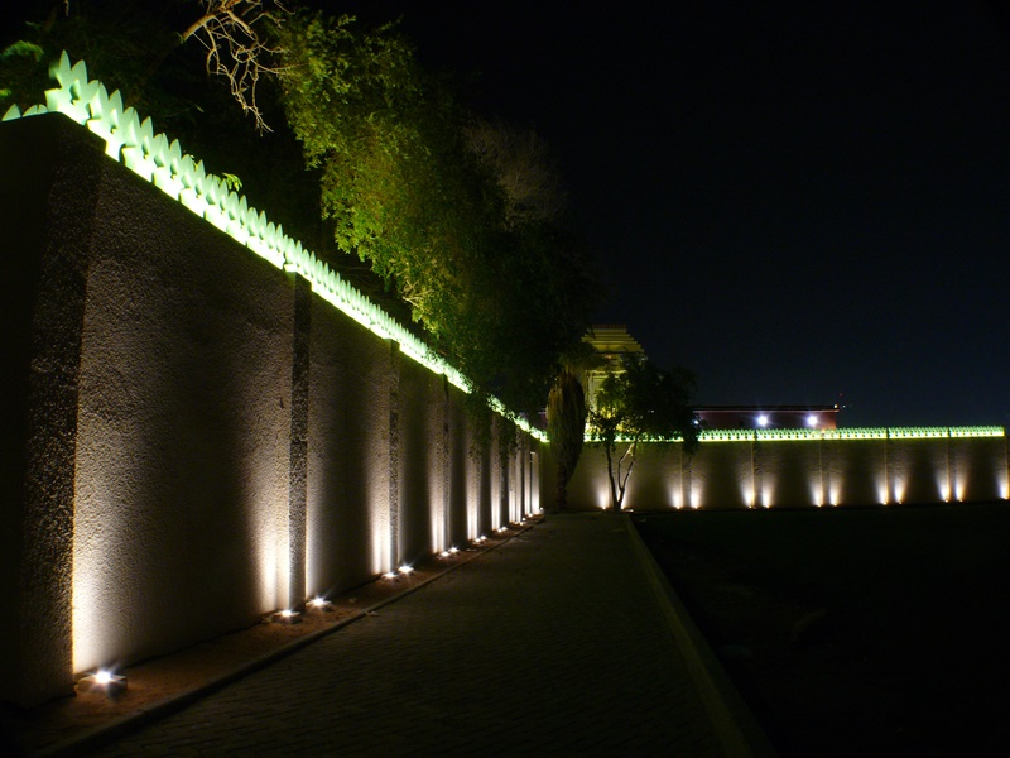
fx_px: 1021
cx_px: 505
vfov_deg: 40.7
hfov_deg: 52.6
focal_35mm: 35
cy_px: 379
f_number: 11
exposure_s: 6
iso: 100
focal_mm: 7.4
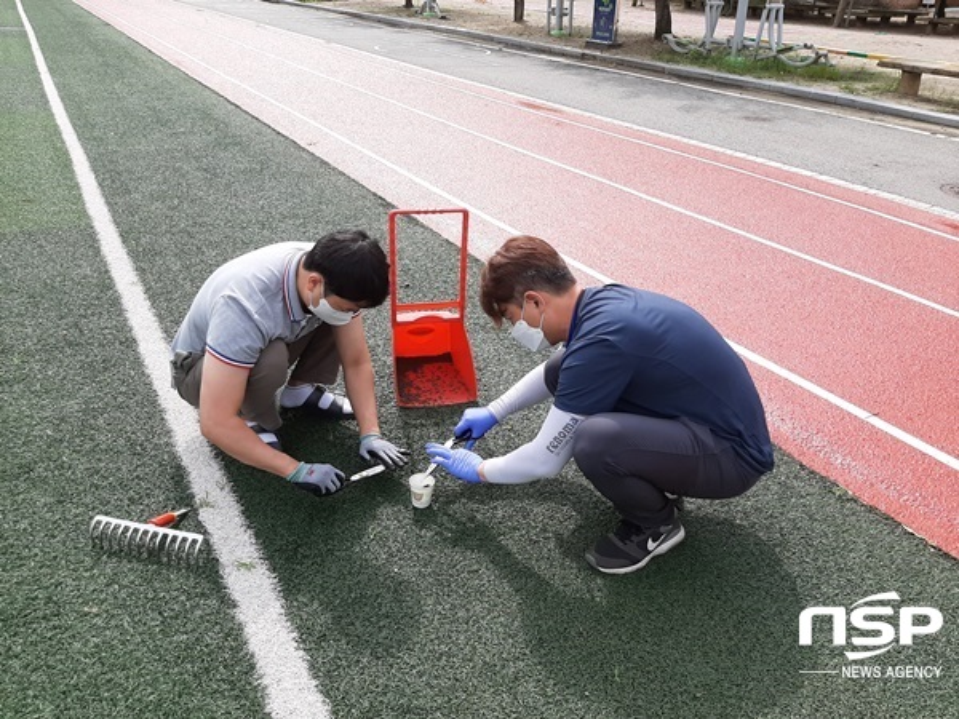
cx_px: 480
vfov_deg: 53.1
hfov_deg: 67.3
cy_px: 360
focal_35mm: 26
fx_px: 720
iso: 40
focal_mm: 3.93
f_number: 1.7
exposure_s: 1/1927
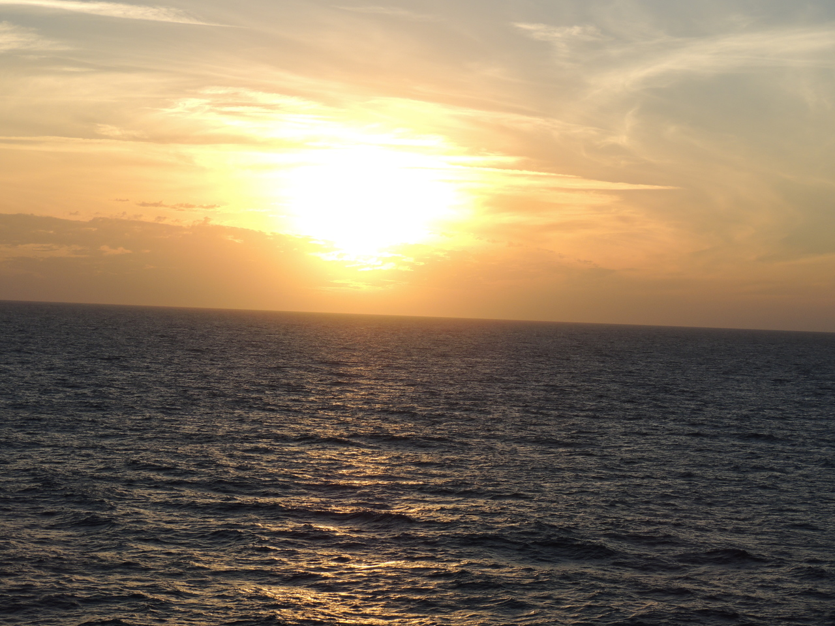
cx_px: 418
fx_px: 2050
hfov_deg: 23.0
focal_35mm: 85
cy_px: 313
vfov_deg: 17.4
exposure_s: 1/640
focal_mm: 15.1
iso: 100
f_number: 4
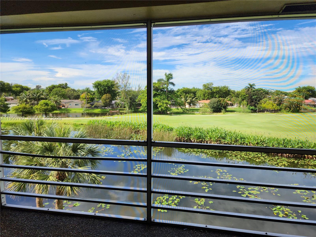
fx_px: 210
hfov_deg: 73.9
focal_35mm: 23
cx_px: 158
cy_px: 118
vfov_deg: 58.9
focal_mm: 6.4
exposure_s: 1/519
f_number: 1.8
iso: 12
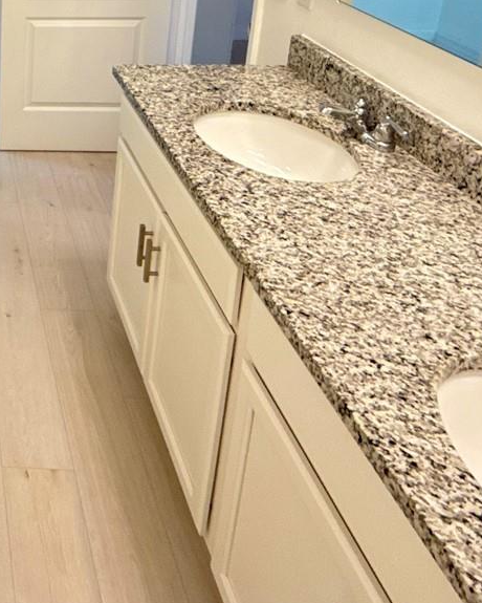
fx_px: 678
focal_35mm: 38
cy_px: 6
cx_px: -111
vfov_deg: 41.9
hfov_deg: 31.9
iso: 250
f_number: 2.2
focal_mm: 2.22
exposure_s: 1/120
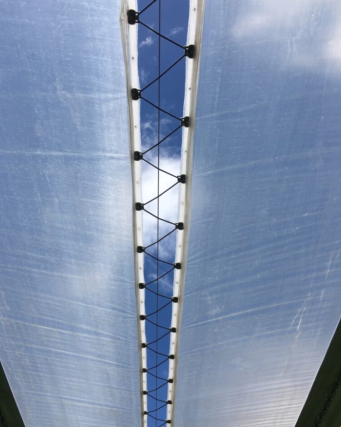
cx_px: 167
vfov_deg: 57.2
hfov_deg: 47.1
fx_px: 391
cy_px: 213
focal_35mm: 31
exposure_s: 1/2404
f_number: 2.2
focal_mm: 4.15
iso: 25
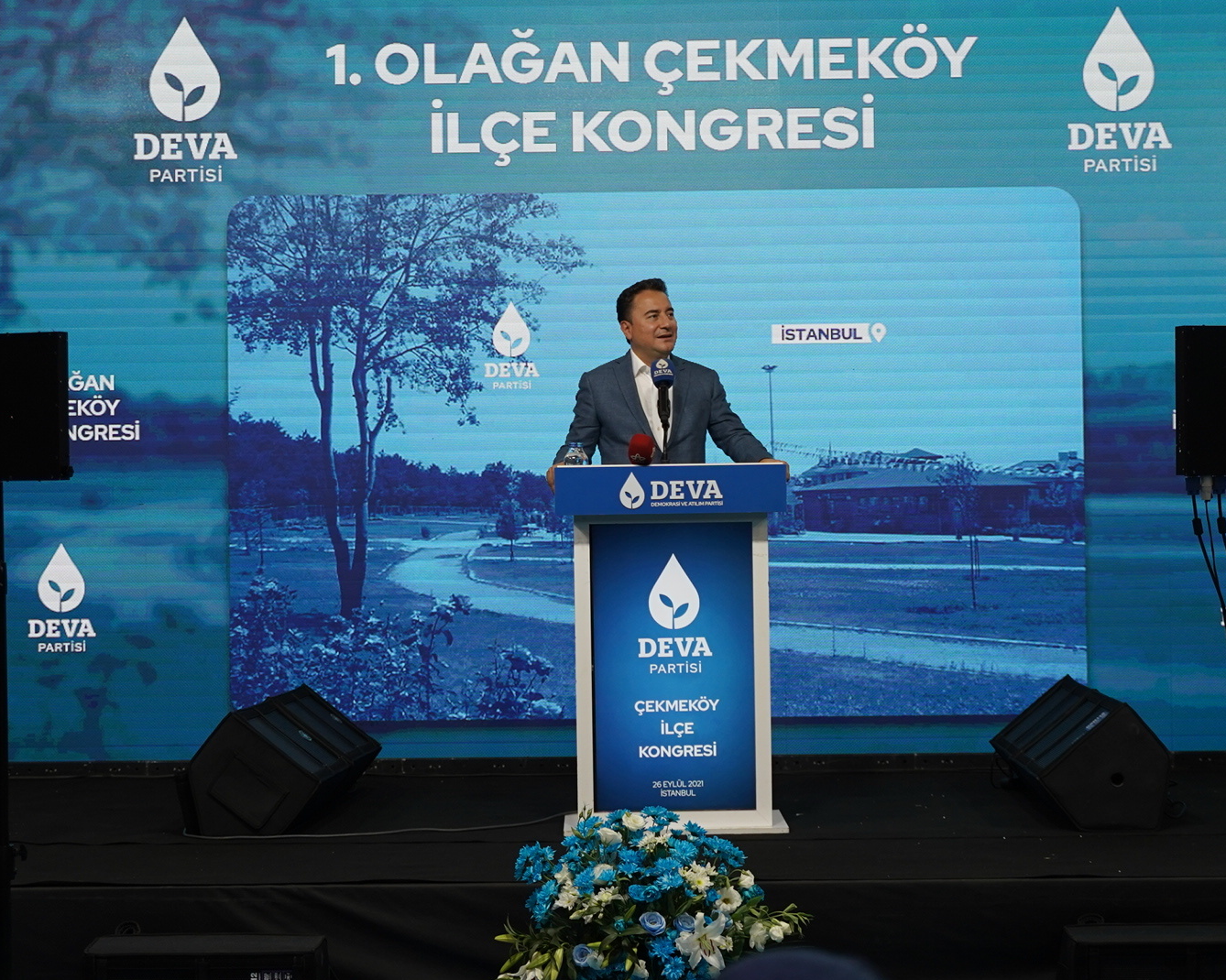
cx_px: 636
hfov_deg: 25.1
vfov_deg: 20.2
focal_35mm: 76
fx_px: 2757
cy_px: 488
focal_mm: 45
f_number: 2.8
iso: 800
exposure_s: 1/640
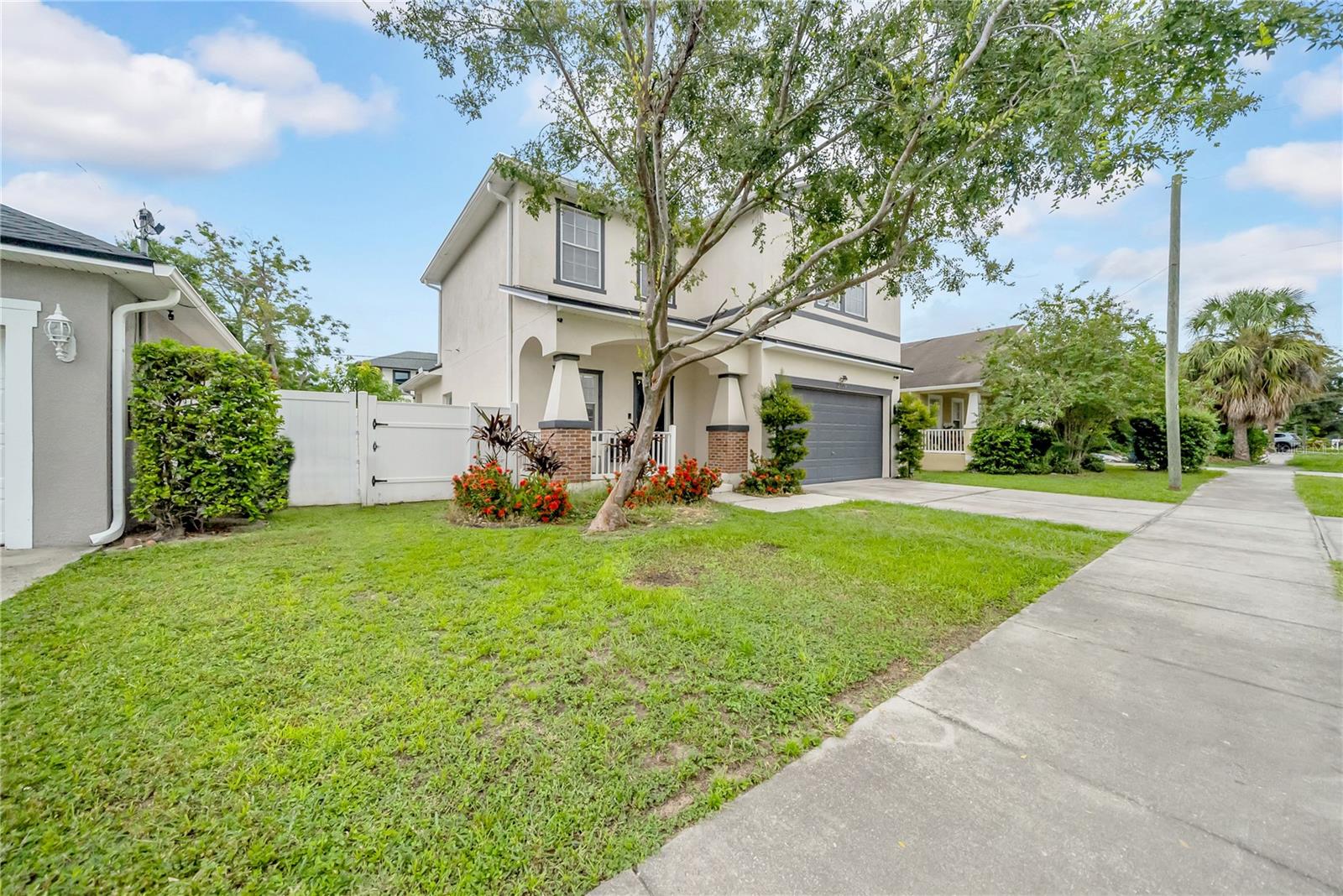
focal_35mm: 12
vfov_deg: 90.1
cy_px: 448
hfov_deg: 112.6
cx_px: 672
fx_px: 448
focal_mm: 12
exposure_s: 1/6400
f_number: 4
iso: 800
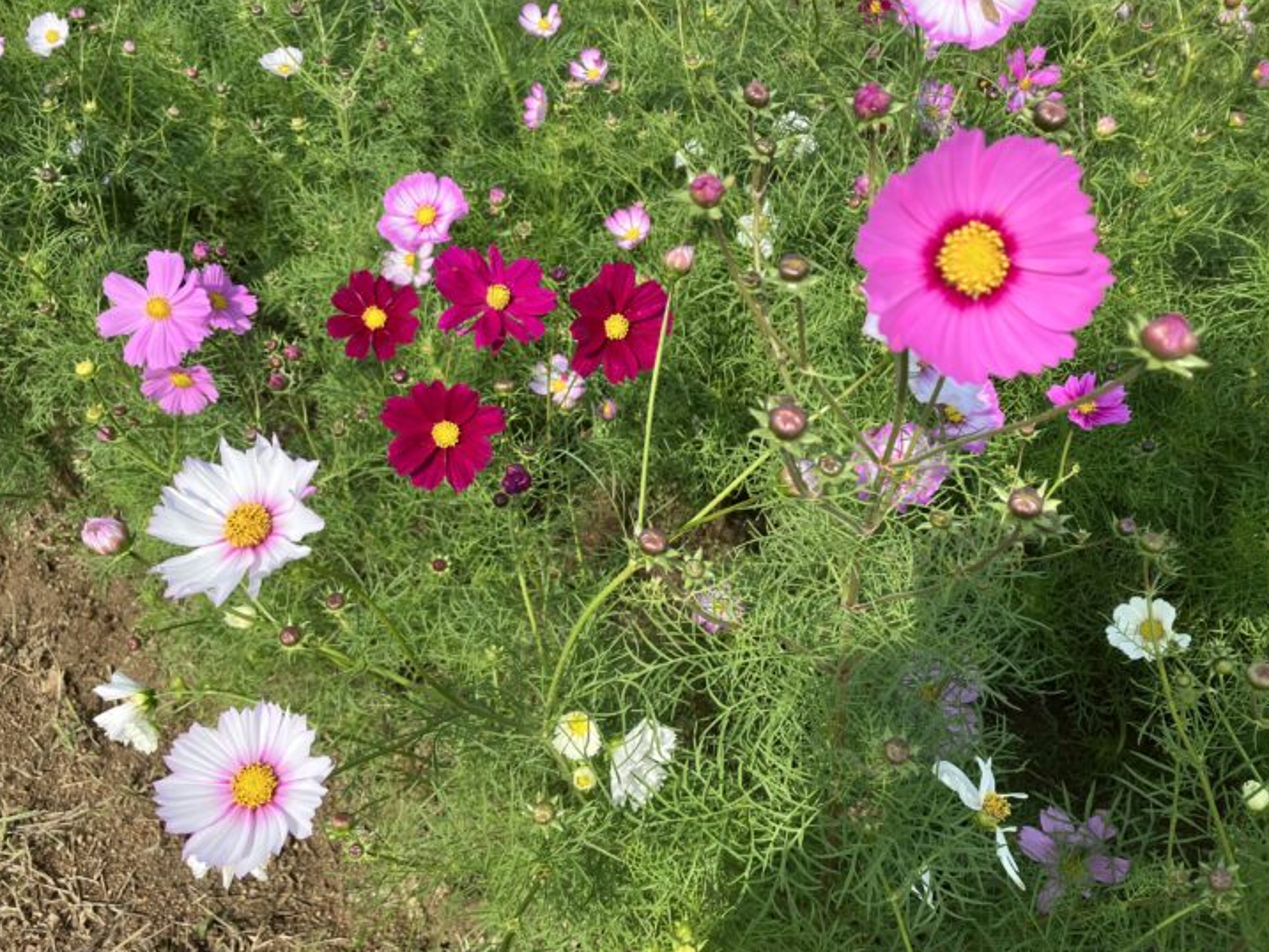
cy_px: 476
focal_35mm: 30
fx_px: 1100
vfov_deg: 46.8
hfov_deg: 59.9
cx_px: 600
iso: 32
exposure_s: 1/1143
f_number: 1.8
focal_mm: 3.99
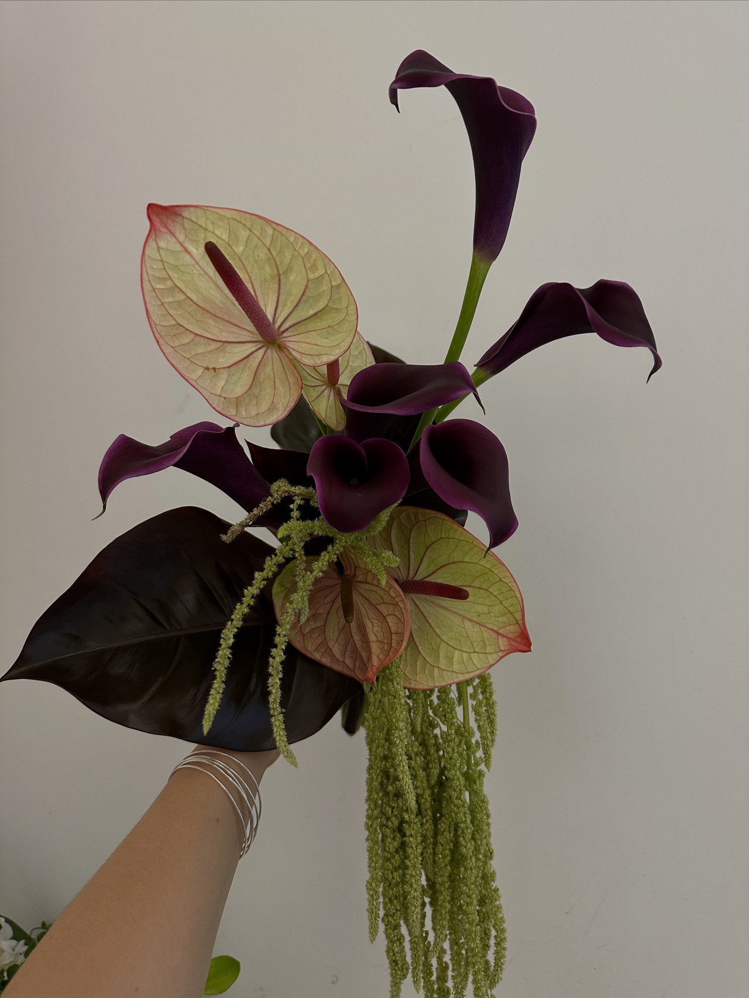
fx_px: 692
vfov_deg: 71.6
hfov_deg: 56.8
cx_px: 374
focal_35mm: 24
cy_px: 499
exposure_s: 1/60
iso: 250
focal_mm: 6.86
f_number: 1.78
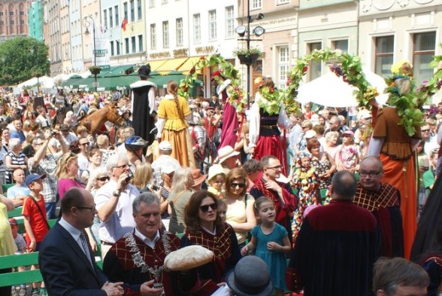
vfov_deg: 28.3
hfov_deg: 40.7
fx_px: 577
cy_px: 223
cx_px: 112
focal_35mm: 47
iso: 100
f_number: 10
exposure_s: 1/80
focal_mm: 18
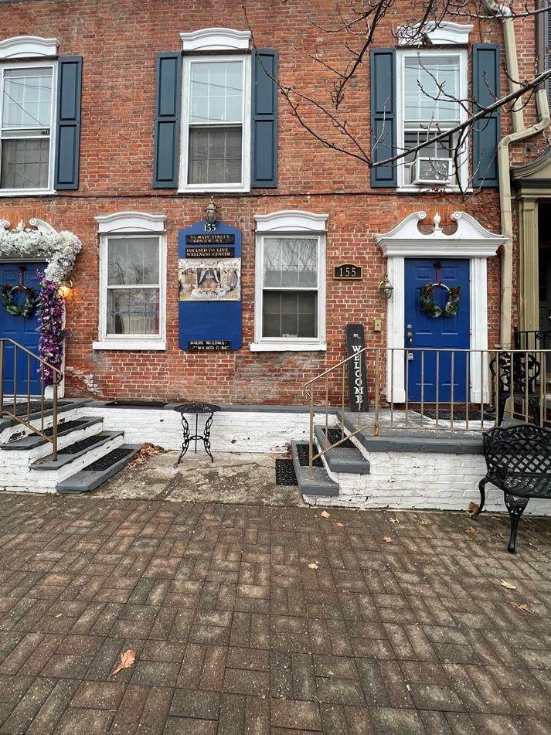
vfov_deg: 101.9
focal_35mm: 14
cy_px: 345
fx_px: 297
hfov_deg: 85.6
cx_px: 258
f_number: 1.8
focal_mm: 1.57
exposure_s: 1/140
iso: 32
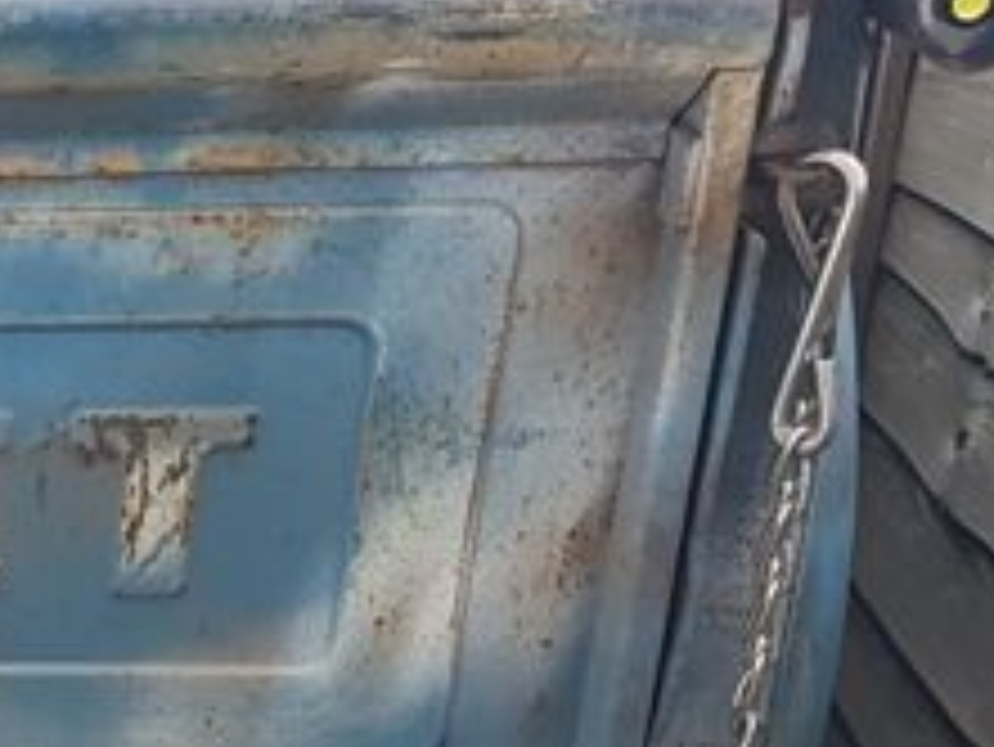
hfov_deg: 17.9
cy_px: 832
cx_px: -634
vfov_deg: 15.3
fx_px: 2701
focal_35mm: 94
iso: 100
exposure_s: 1/50
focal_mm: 4.2
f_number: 1.7
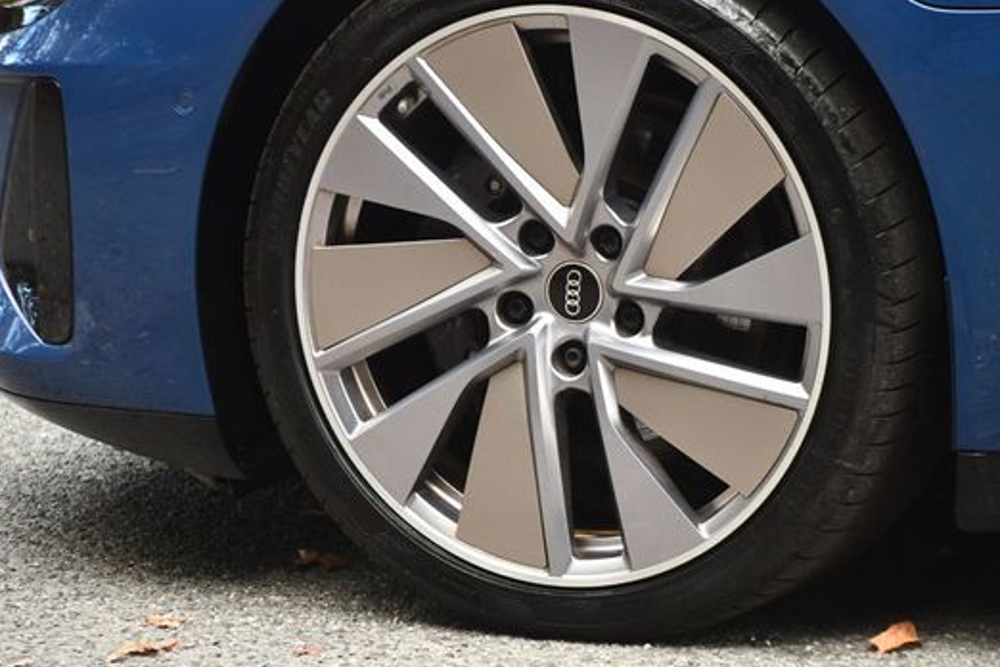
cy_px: 297
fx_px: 6638
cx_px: 567
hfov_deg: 8.6
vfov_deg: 5.7
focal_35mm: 239
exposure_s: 1/200
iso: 800
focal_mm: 130
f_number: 4.8
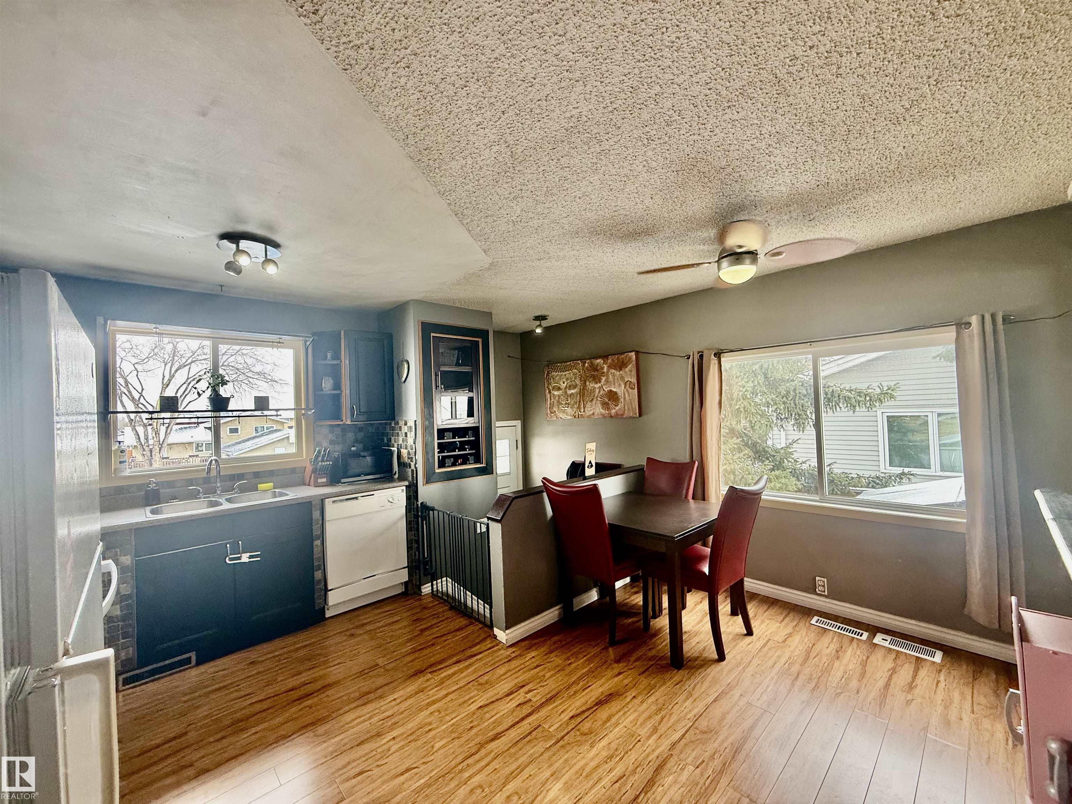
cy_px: 402
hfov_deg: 102.1
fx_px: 434
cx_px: 536
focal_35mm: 14
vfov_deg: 85.7
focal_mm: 2.22
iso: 160
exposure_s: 1/120
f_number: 2.2
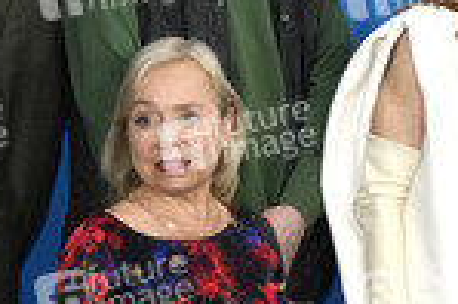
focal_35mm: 212
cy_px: 61
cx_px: 155
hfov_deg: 9.7
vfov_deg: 6.5
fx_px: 2694
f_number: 3.2
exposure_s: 1/320
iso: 640
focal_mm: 70
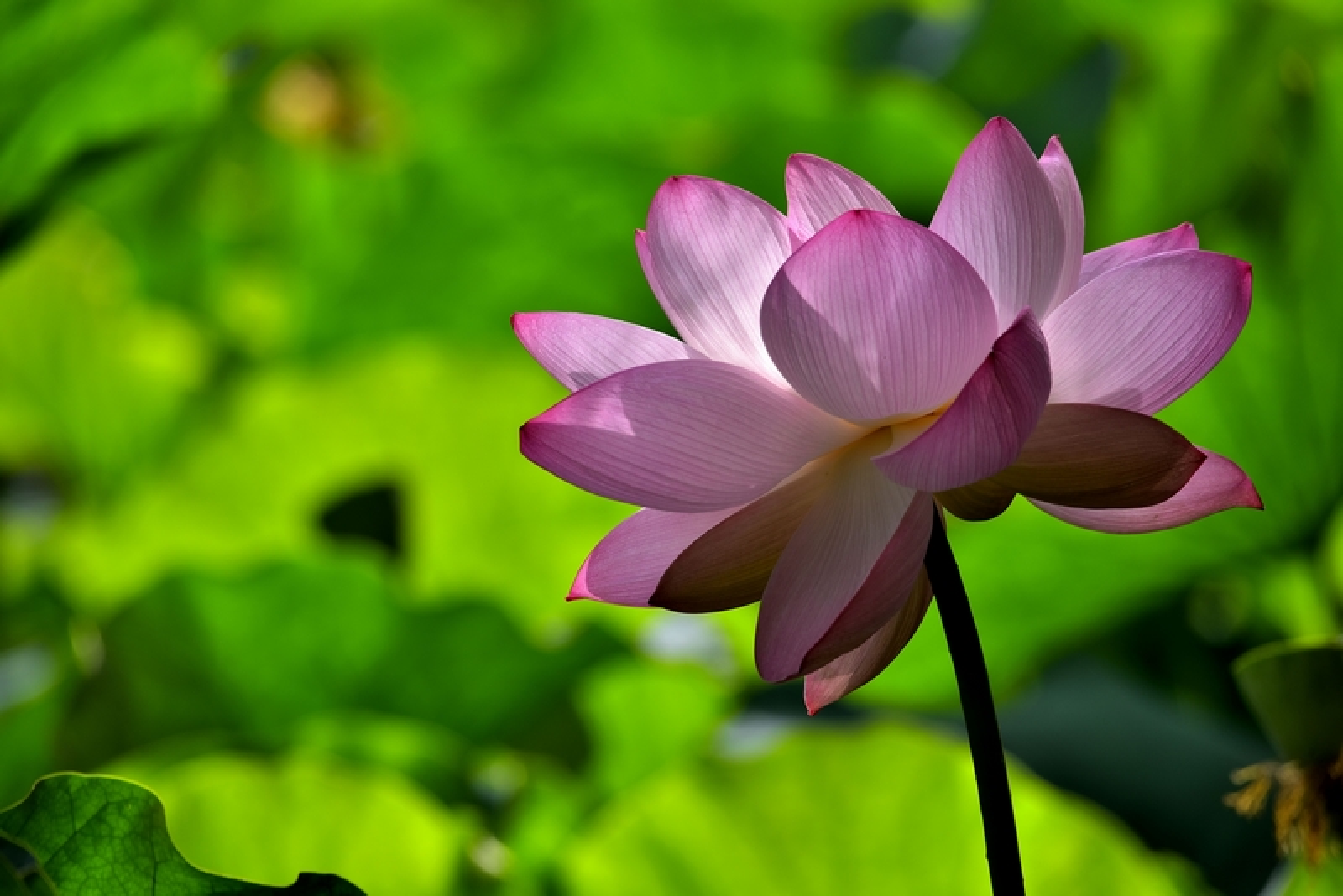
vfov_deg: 2.8
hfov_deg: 4.1
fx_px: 18658
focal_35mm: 500
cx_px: 672
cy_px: 448
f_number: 11
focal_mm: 500
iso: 100
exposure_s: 1/160
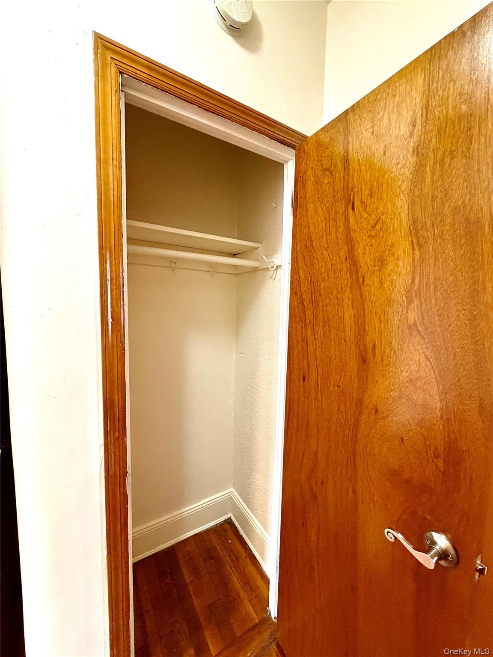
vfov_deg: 102.1
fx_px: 266
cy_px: 328
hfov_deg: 85.7
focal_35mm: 14
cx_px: 246
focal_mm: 2.22
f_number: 2.2
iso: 500
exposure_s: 1/60
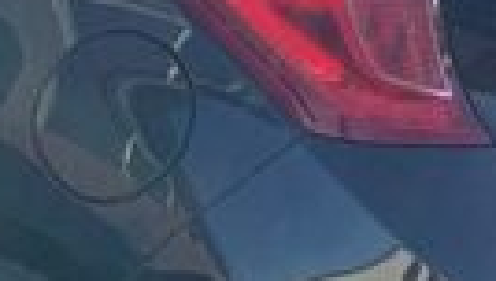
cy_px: 163
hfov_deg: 11.3
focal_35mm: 188
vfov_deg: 6.5
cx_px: -11
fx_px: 2478
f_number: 1.8
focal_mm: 3
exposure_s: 1/842
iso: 16
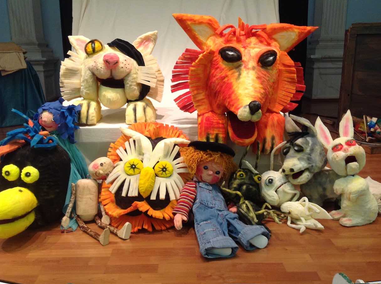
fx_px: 407
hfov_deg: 50.2
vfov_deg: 38.5
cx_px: 186
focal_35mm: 37
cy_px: 149
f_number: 2.4
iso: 100
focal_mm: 4.28
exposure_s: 1/15
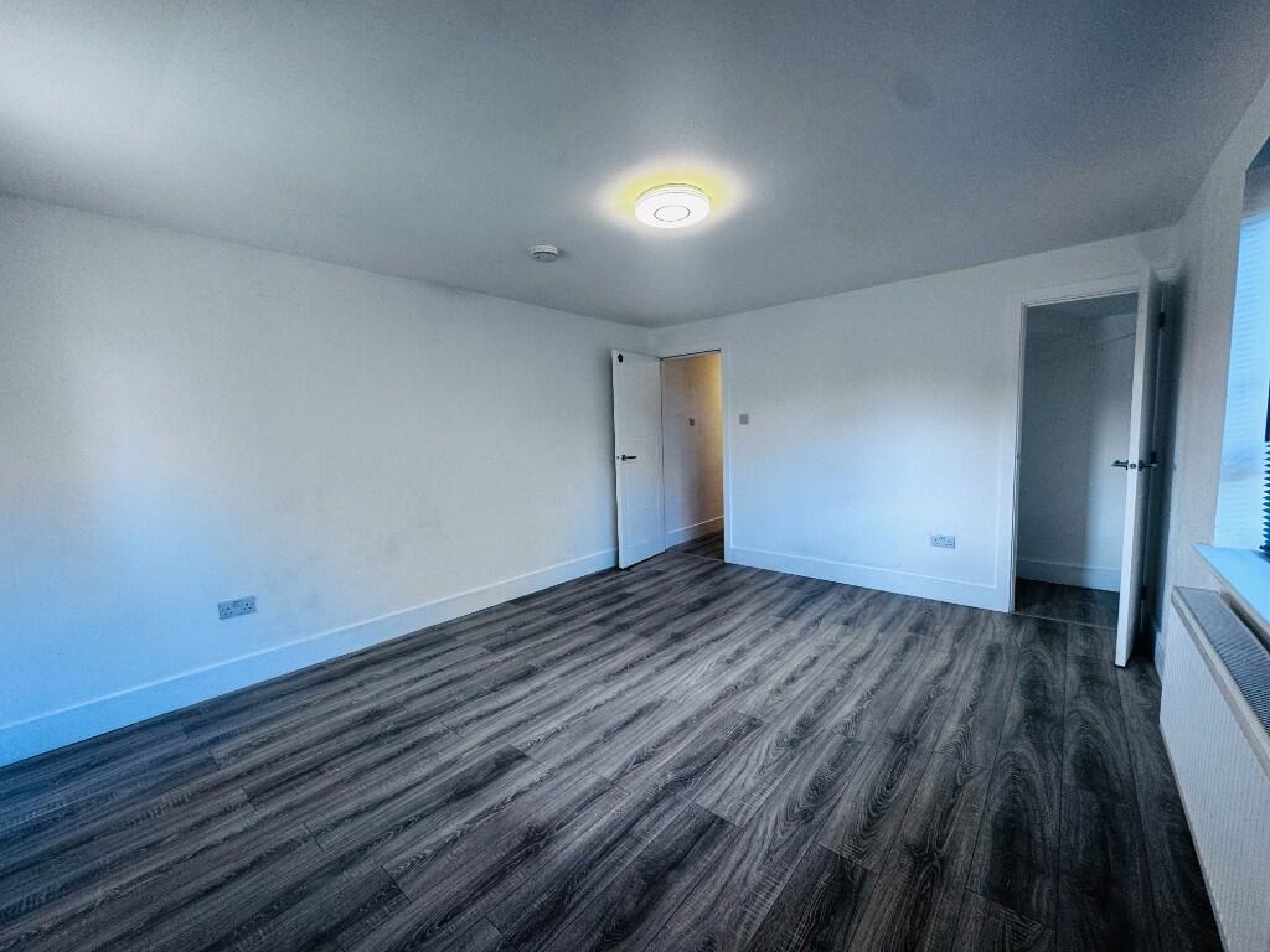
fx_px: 514
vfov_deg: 85.7
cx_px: 635
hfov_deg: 102.1
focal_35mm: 14
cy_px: 476
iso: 100
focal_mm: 2.22
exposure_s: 1/100
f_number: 2.2
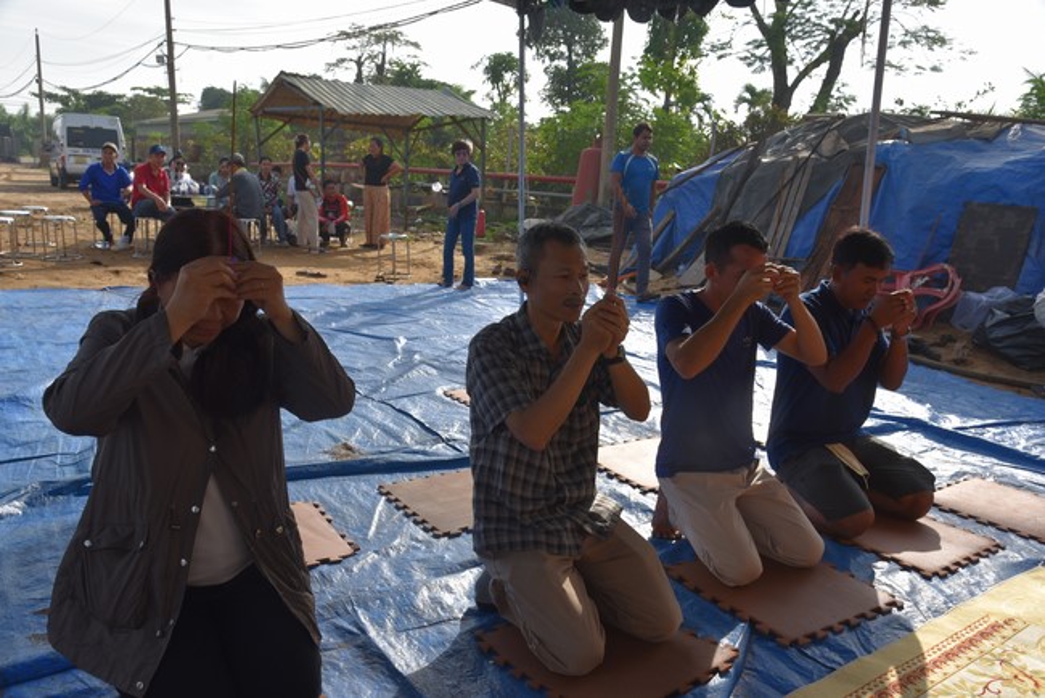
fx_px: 871
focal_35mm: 30
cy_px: 349
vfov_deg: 43.6
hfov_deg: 61.9
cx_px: 522
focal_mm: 30
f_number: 8
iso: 200
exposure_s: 1/250
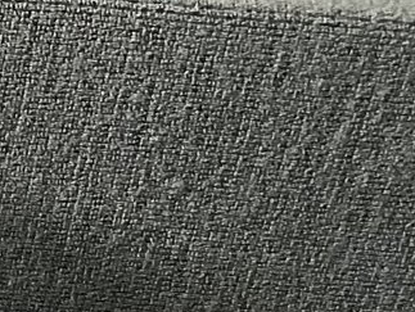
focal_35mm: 145
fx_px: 1740
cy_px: 726
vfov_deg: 9.3
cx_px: -432
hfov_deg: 12.0
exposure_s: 1/60
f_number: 2.4
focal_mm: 3.3
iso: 125
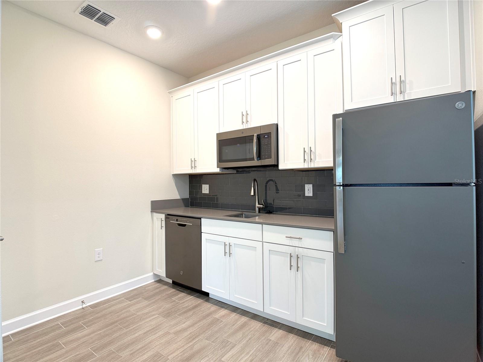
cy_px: 181
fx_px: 335
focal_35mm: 24
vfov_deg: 56.8
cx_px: 242
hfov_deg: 71.6
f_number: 1.78
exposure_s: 1/120
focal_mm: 6.76
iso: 125
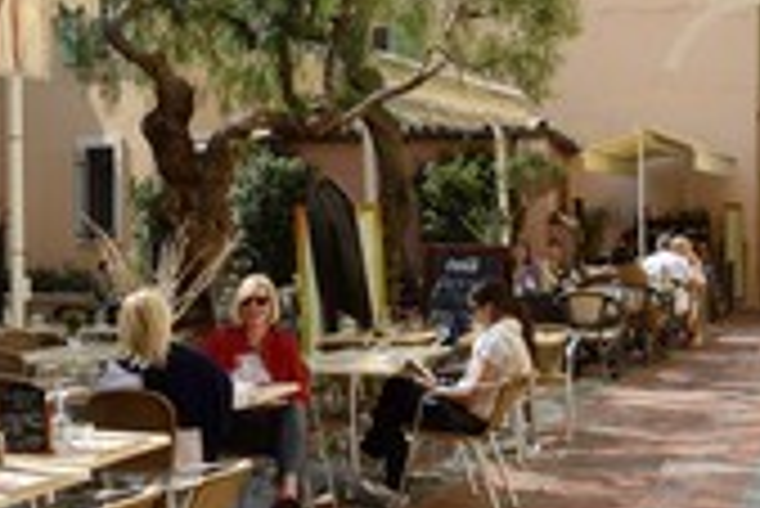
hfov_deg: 28.0
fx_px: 1521
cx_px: 288
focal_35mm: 72
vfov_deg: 19.0
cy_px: 220
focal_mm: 29
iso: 200
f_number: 10
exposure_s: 1/160
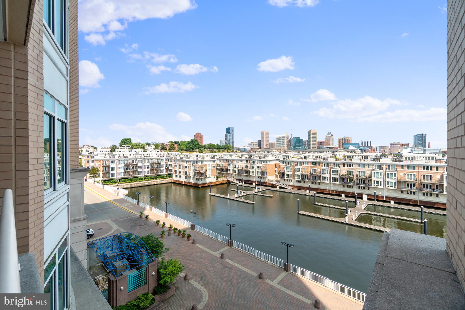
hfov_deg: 100.4
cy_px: 155
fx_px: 194
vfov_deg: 77.3
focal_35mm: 15
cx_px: 232
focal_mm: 10
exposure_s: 1/400
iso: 160
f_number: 7.1
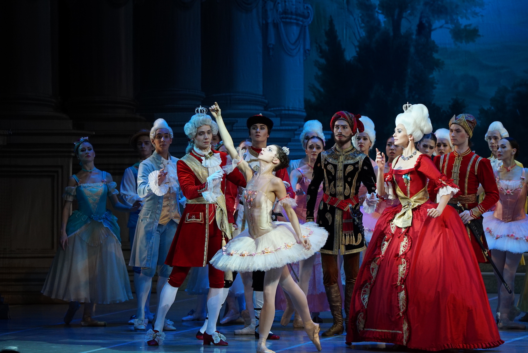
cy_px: 176
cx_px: 264
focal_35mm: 226
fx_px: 3316
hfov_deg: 9.1
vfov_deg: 6.1
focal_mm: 226
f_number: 5.6
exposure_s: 1/250
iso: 3200
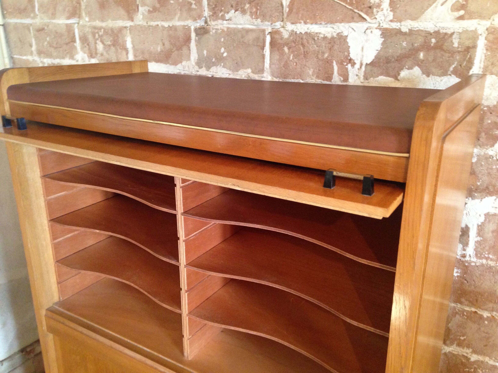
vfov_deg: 42.9
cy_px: 186
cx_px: 249
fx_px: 475
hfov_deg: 55.4
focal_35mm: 33
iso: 320
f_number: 2.4
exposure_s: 1/20
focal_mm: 4.12
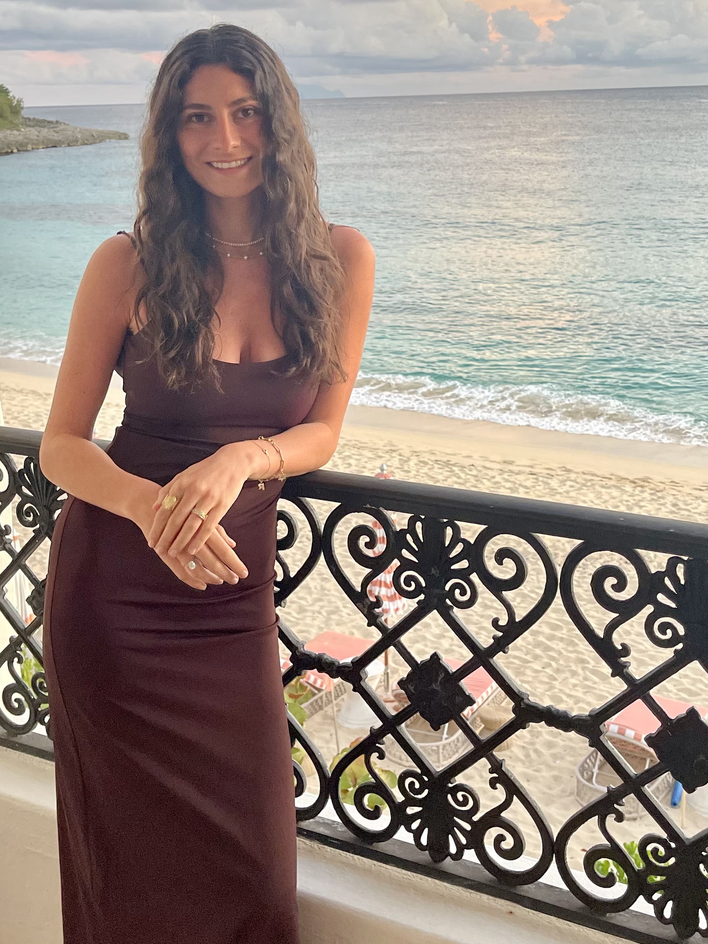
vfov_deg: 43.6
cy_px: 373
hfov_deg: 33.6
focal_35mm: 43
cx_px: 339
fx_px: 1173
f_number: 1.6
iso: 125
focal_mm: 5.1
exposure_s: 1/121
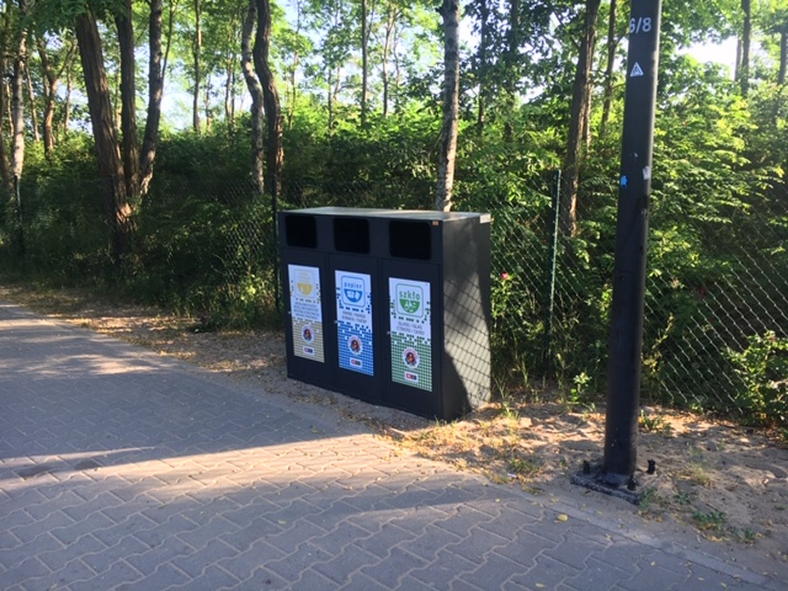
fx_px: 660
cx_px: 394
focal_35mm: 29
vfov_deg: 48.2
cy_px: 296
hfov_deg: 61.7
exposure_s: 1/100
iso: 25
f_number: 2.2
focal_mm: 4.15
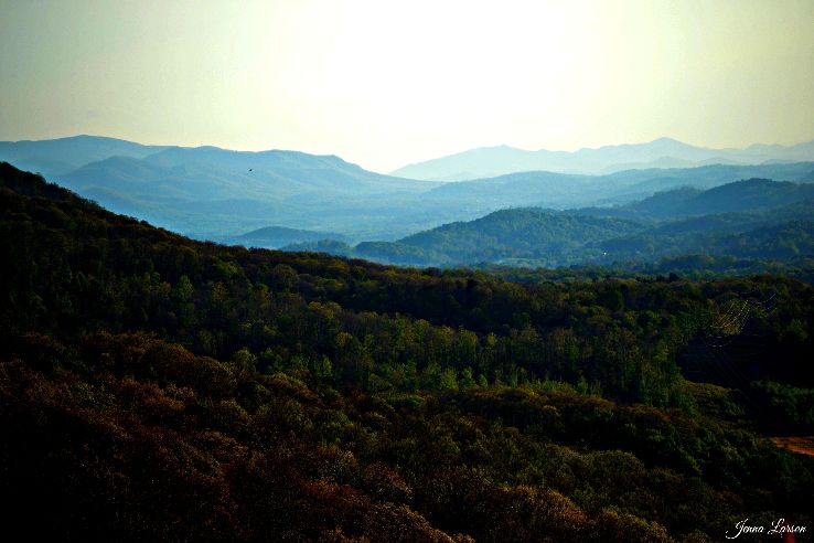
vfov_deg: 6.3
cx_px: 407
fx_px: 4918
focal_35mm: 218
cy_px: 272
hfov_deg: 9.5
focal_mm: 145
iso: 220
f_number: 5.6
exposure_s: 1/500
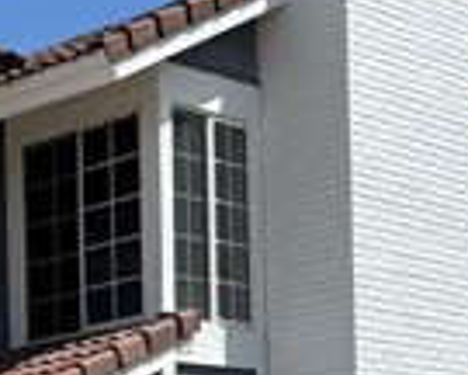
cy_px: 507
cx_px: -201
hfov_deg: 15.0
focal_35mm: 120
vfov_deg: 12.4
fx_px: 1662
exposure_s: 1/5952
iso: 50
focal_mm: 5.96
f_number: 1.6
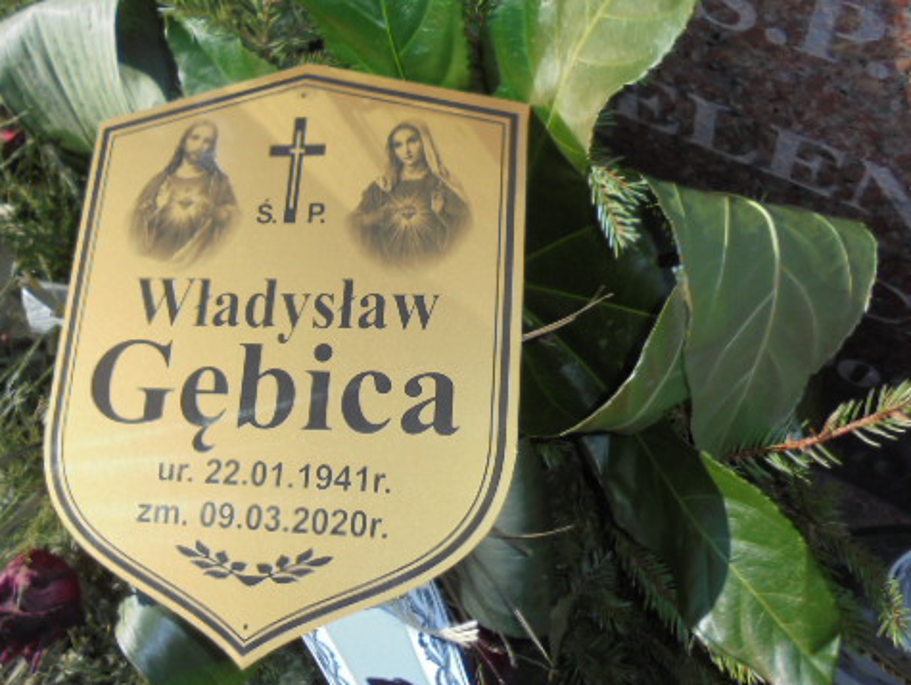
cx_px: 403
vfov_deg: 40.7
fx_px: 922
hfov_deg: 52.5
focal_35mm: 35
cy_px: 334
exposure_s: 1/800
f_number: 3.5
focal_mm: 4.6
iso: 100
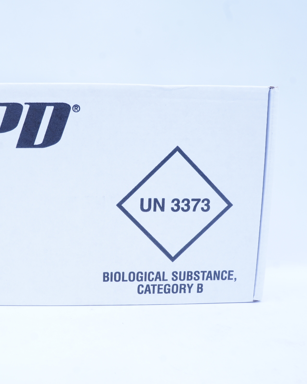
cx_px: 84
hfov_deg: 37.5
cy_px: 192
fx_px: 443
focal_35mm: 39
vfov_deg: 46.8
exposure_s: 1/10
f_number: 13
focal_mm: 18
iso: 400
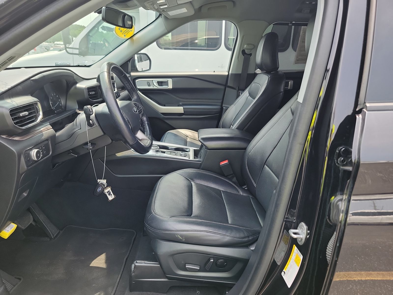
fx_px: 272
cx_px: 196
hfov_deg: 71.6
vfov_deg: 56.8
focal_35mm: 24
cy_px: 148
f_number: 1.8
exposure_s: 1/119
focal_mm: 6.7
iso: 70
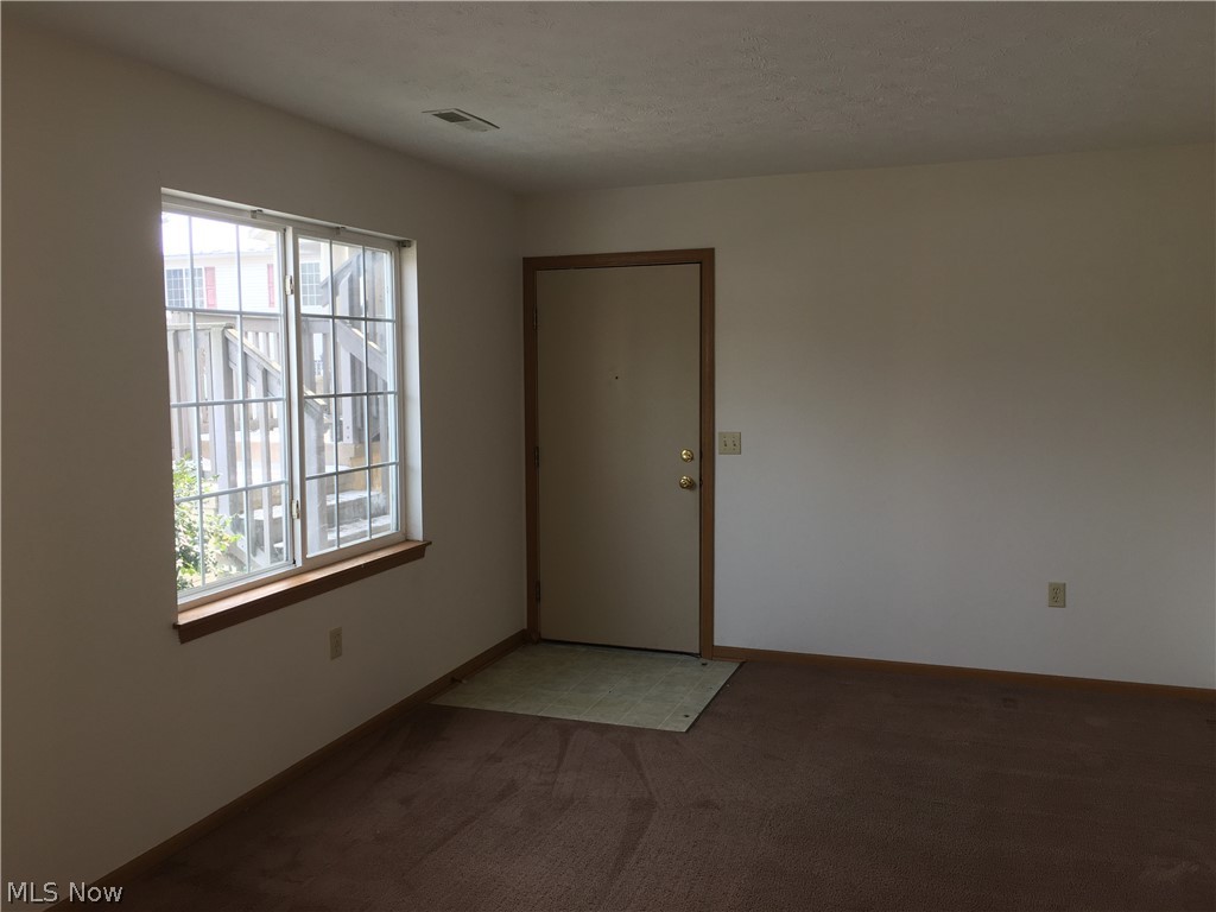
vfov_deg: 48.2
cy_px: 456
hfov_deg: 61.7
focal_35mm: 29
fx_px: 1019
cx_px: 608
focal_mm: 4.15
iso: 32
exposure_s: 1/60
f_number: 2.2
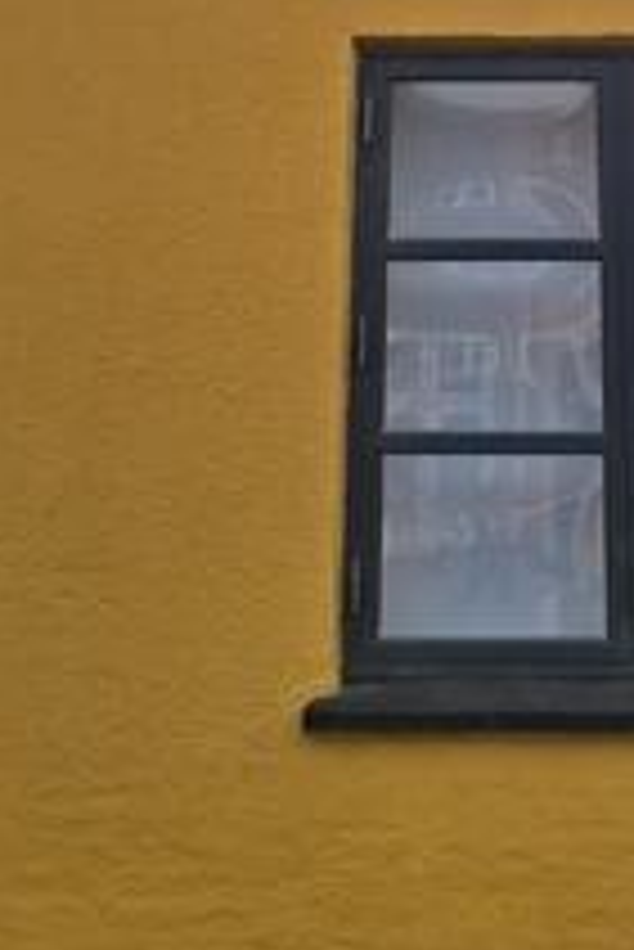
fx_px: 1793
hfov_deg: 19.8
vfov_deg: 26.5
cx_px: 535
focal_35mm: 68
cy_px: -171
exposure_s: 1/3030
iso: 40
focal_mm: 5.54
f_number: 1.8
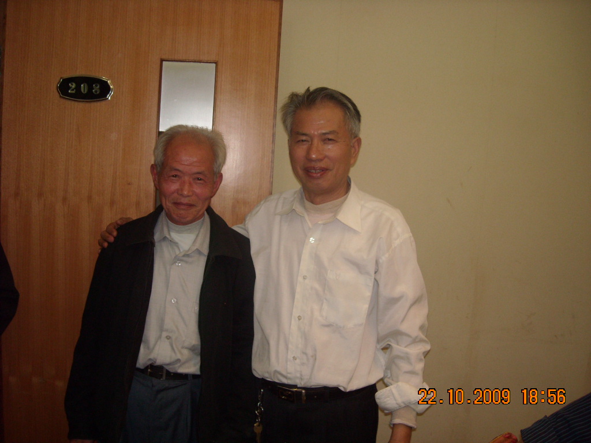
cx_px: 296
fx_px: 598
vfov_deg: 40.7
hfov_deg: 52.6
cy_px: 222
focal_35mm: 35
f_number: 2.8
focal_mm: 5.7
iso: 200
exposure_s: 1/30
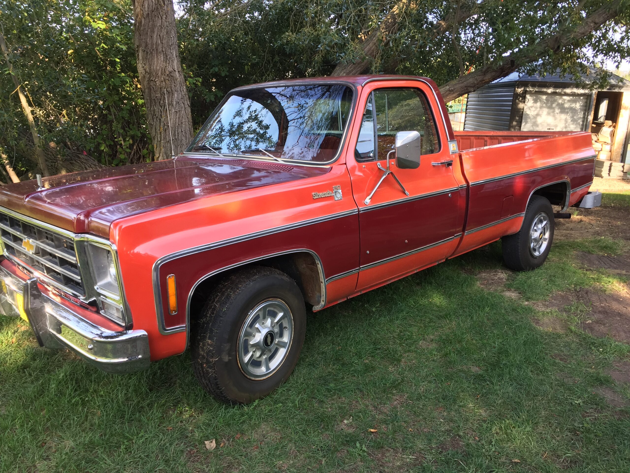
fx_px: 528
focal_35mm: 29
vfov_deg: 48.2
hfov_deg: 61.7
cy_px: 236
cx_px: 315
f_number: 2.2
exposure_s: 1/120
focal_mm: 4.15
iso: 40
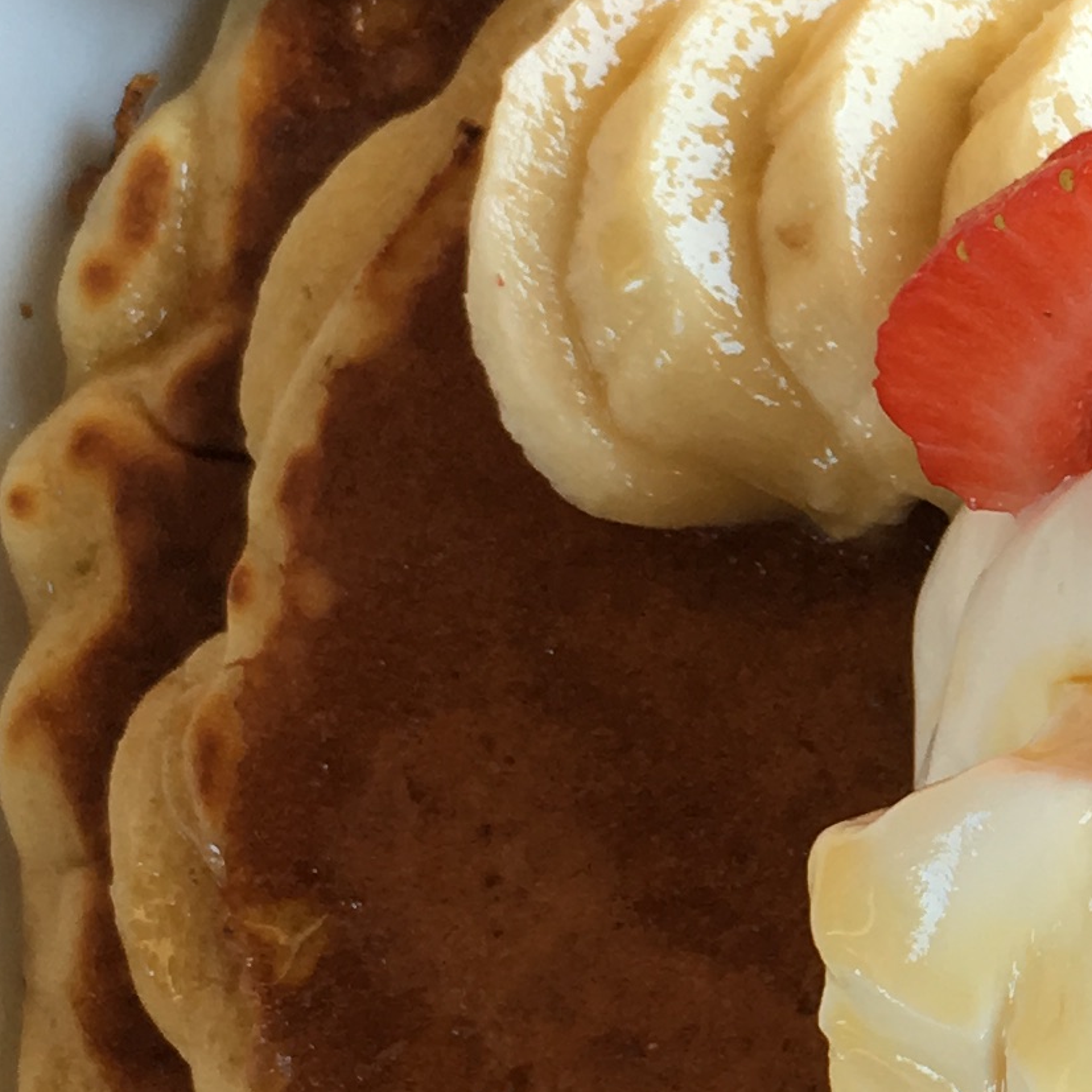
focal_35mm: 125
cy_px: 601
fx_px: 4461
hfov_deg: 13.5
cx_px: 1417
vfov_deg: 14.0
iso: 25
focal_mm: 4.15
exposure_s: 1/50
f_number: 2.2
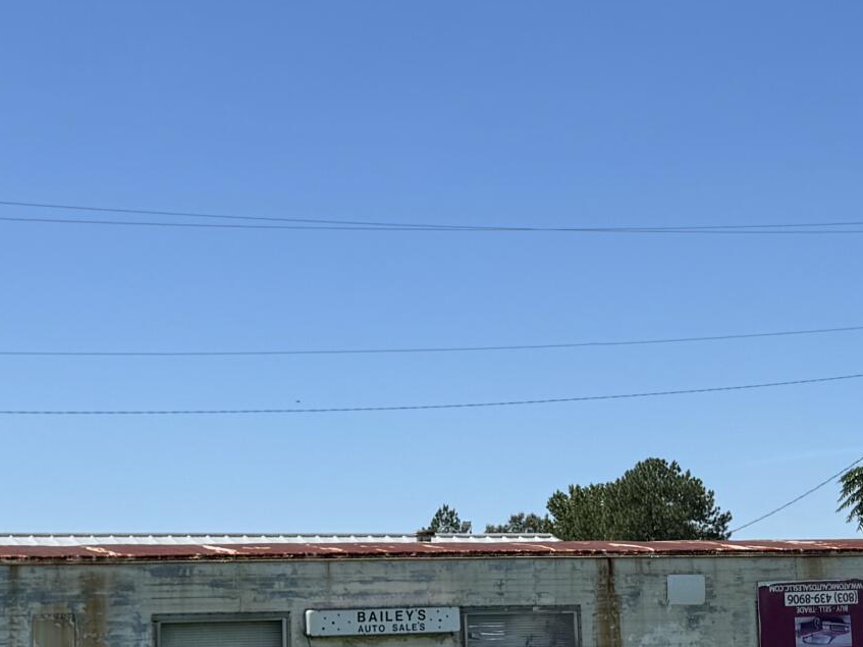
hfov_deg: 22.8
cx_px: 627
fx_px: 2119
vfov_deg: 17.3
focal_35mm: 85
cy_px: 440
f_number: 1.78
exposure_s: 1/5348
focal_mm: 6.76
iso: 80
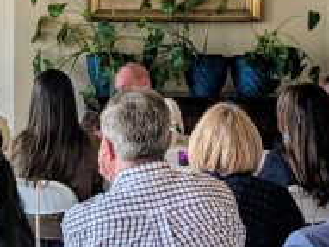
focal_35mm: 164
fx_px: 1558
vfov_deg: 9.0
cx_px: -207
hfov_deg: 11.4
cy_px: 71
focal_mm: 6.9
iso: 32
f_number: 1.68
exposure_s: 1/81.1
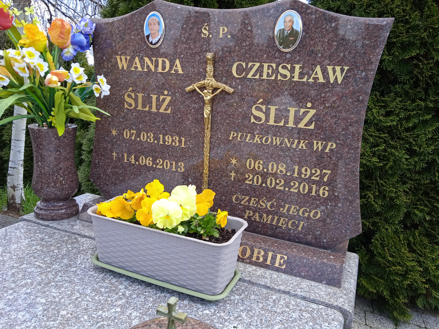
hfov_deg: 63.4
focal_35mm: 28
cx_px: 220
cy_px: 164
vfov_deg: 49.7
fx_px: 355
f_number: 2.2
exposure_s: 1/224
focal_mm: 3.43
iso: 111
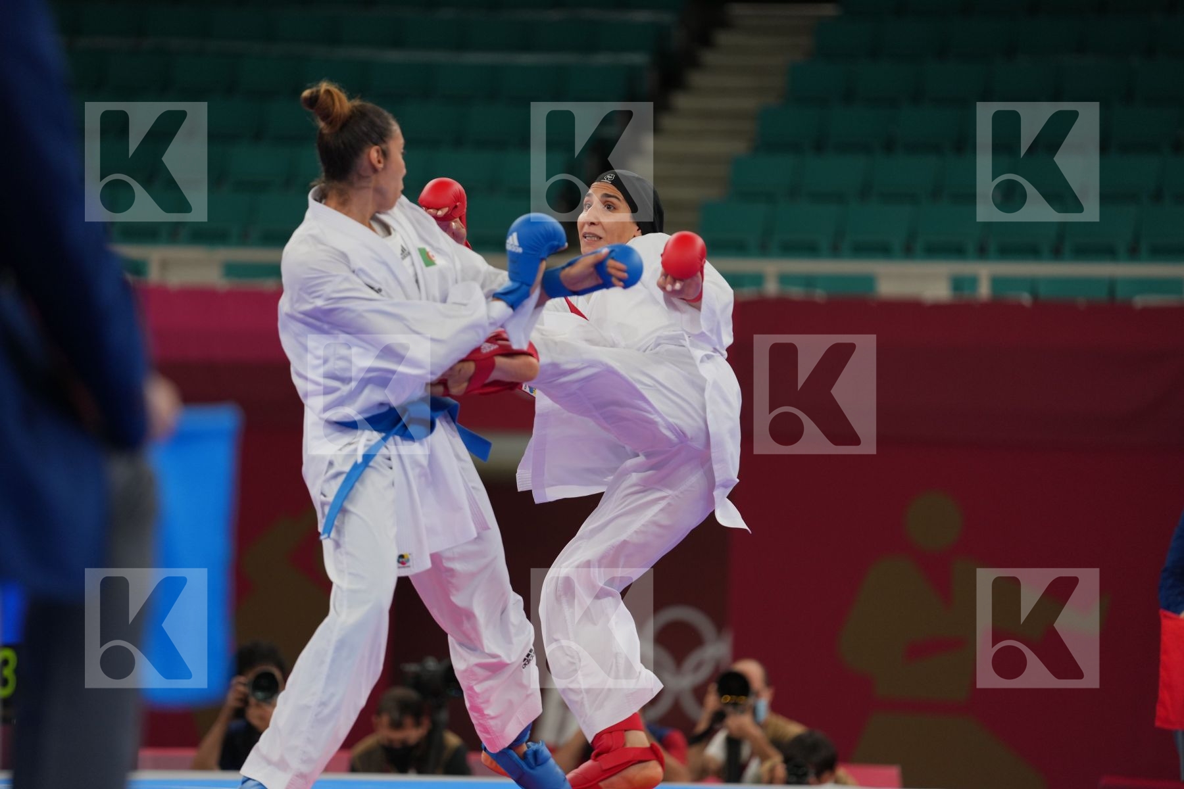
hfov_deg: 10.3
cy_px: 394
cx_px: 592
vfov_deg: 6.9
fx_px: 6577
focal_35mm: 200
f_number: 2.8
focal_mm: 200
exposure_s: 1/1000
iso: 500
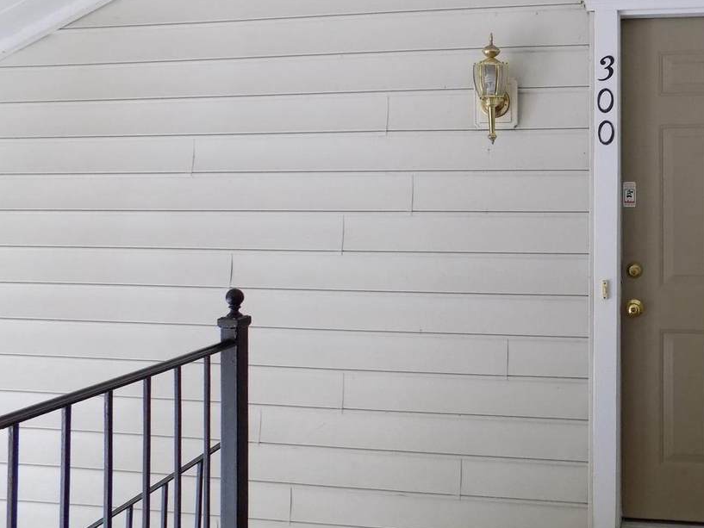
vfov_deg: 39.3
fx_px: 732
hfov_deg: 48.8
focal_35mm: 36
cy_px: 187
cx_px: 550
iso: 220
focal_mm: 4
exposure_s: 1/30
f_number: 3.1
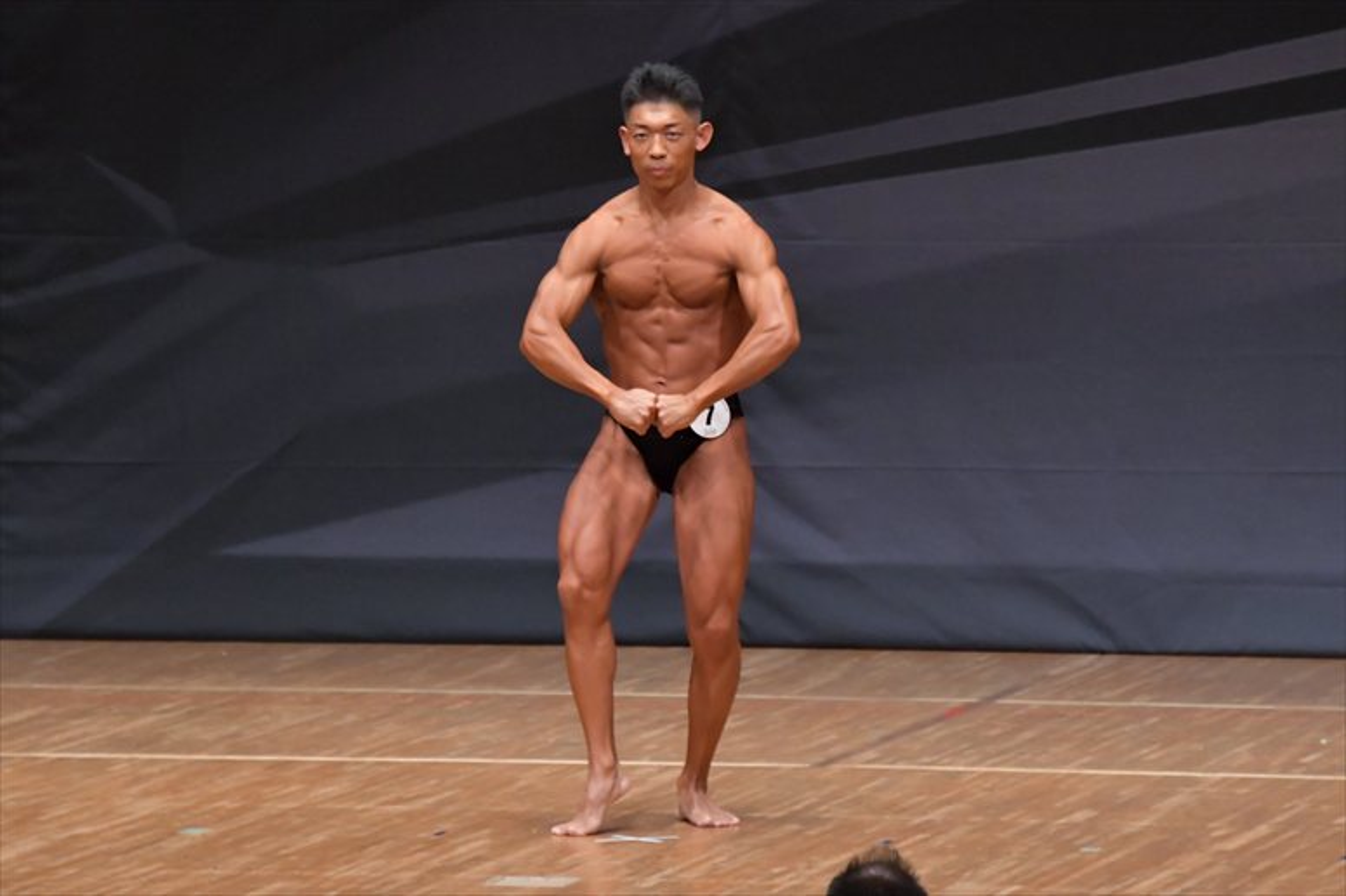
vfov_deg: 4.6
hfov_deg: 6.9
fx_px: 11211
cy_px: 448
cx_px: 673
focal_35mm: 300
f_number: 5.6
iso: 6400
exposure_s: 1/400
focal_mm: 200
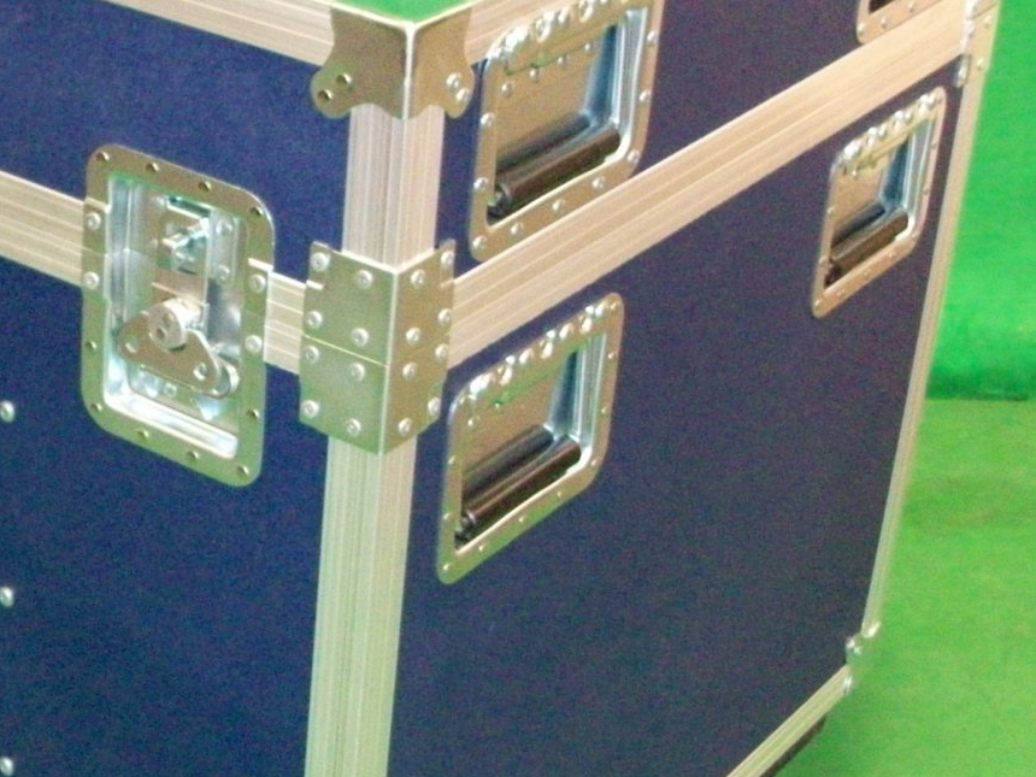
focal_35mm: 81
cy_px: 337
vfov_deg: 18.2
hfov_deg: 23.6
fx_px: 2424
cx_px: 131
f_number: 2.8
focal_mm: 5.7
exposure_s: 1/60
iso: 320
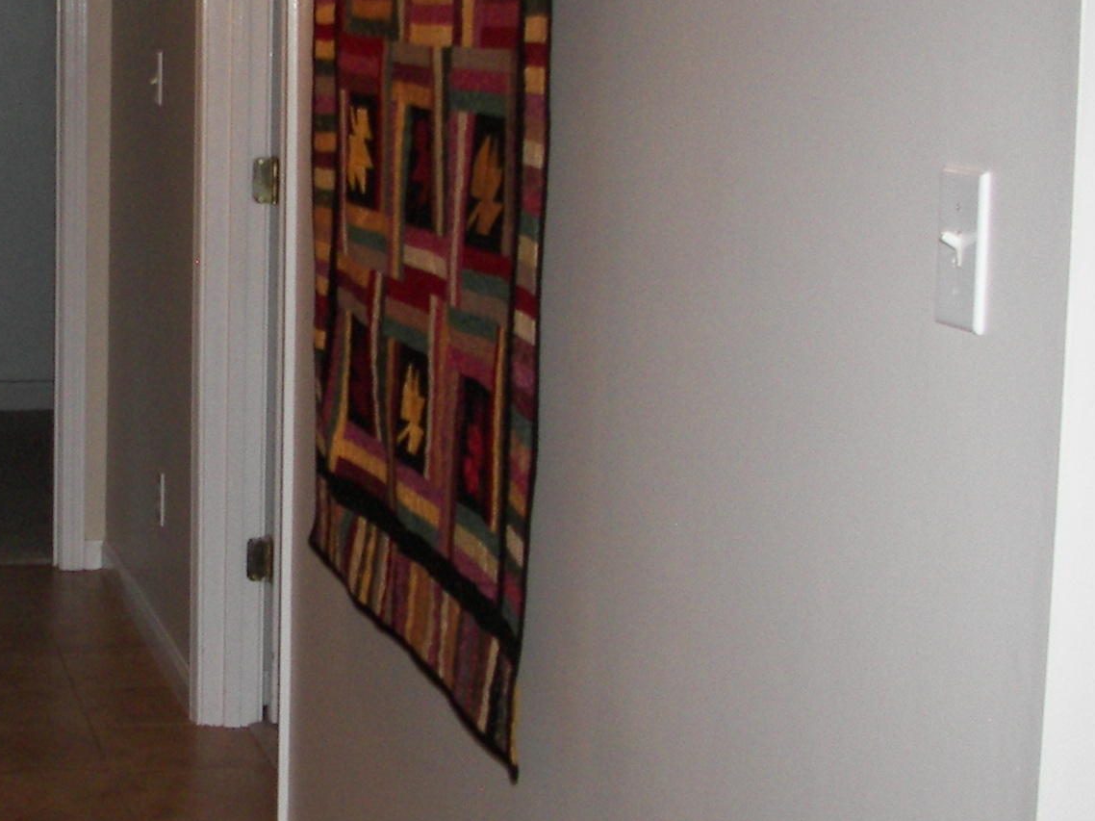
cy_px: 312
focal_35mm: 82
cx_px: 192
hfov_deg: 23.4
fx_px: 2593
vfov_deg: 18.0
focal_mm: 6
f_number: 2.8
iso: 100
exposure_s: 1/30
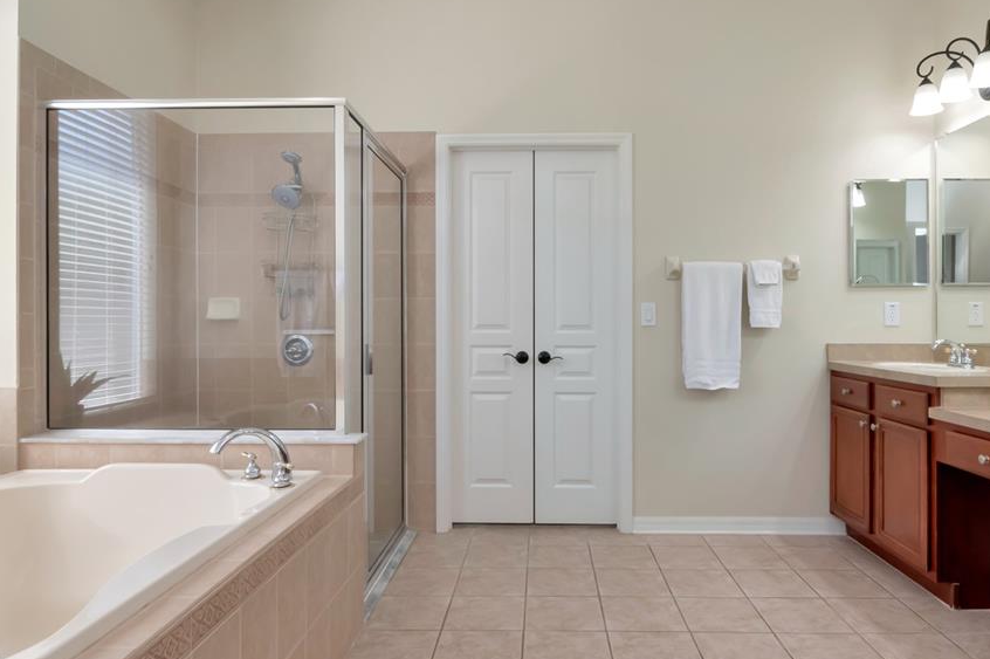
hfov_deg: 74.6
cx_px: 520
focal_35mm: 24
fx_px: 649
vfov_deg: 53.8
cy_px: 327
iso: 1000
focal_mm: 13
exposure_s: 1/15
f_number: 22
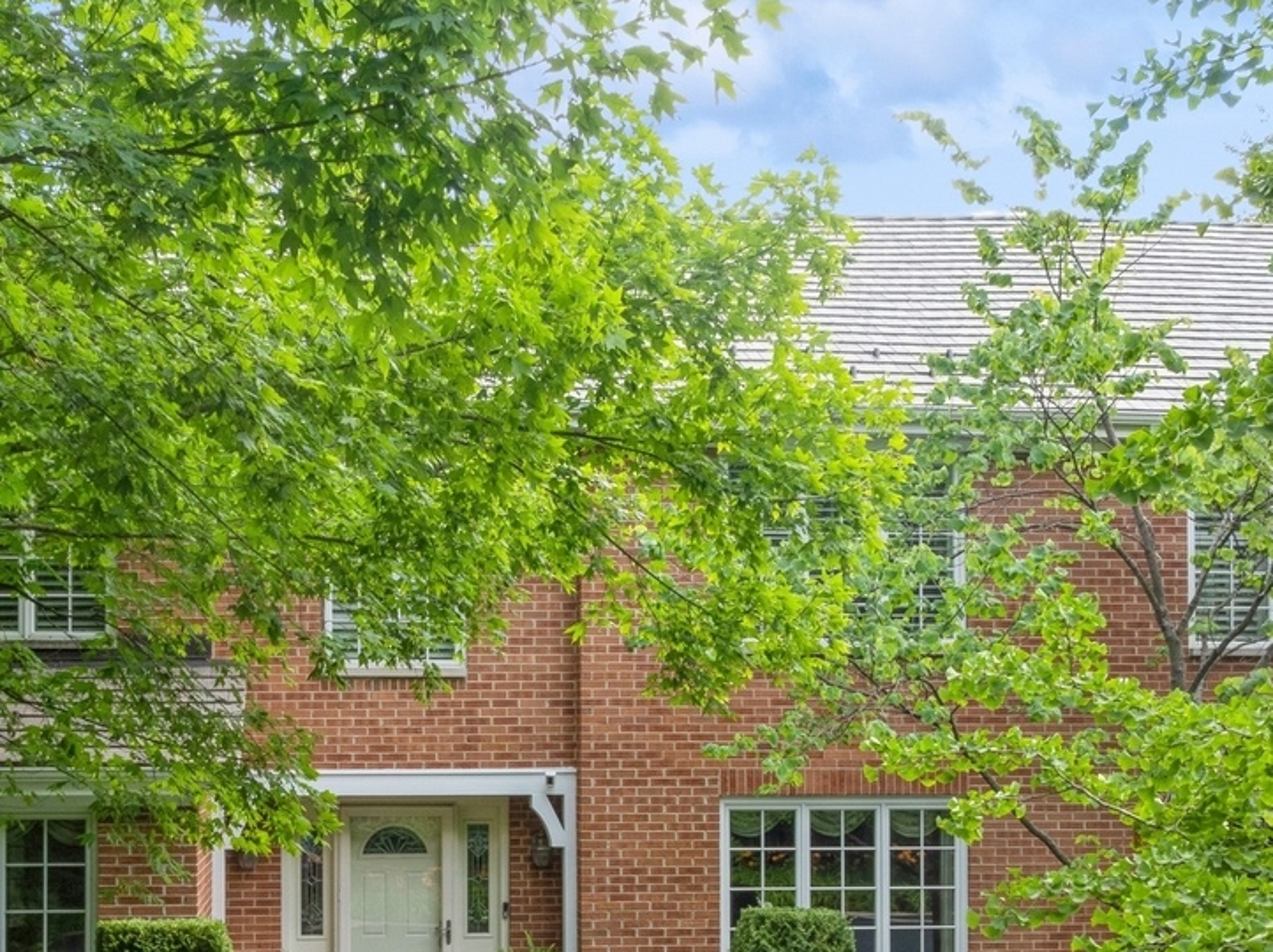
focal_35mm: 48
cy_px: 742
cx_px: 443
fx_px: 1763
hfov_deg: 39.3
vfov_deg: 29.6
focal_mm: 12.29
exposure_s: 1/80
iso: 200
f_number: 8
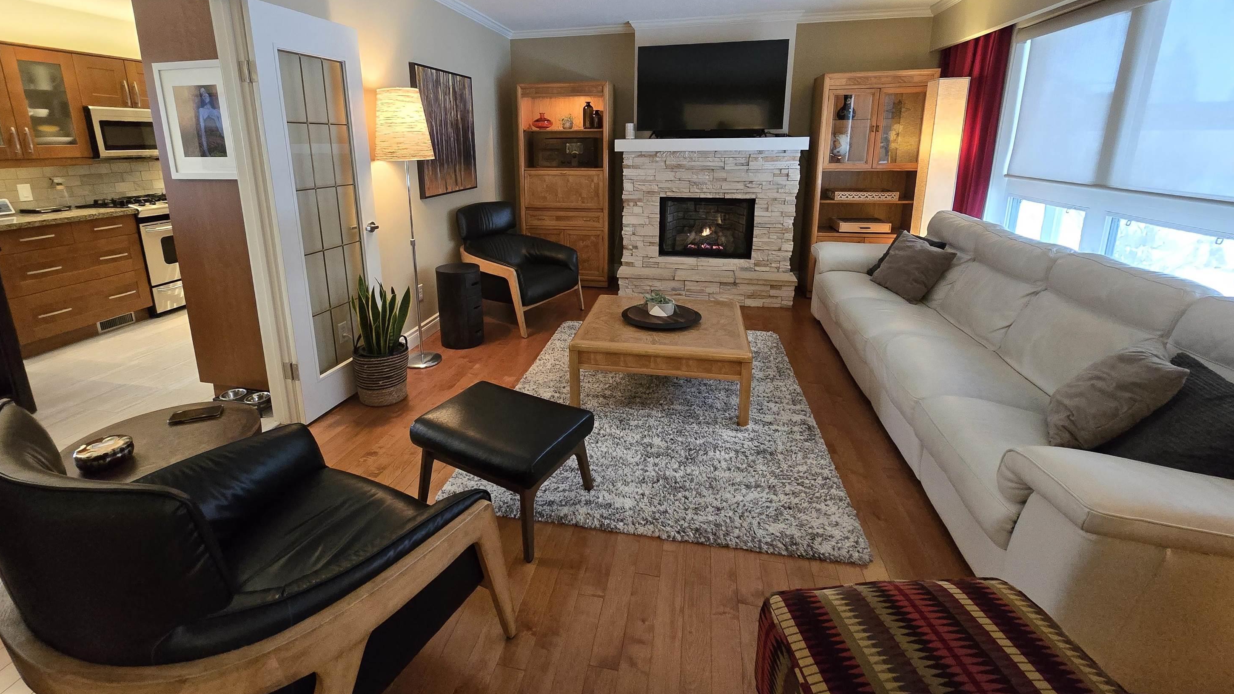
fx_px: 491
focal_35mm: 15
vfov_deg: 69.4
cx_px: 584
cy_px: 261
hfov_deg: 102.9
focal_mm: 2.2
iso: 1000
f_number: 2.2
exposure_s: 1/60
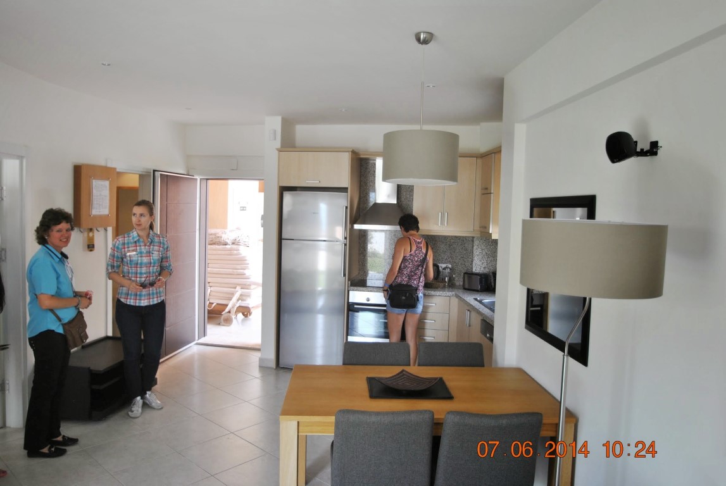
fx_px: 515
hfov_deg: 70.4
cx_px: 363
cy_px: 243
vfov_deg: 50.5
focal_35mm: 26
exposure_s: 1/60
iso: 200
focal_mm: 17
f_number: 4.2
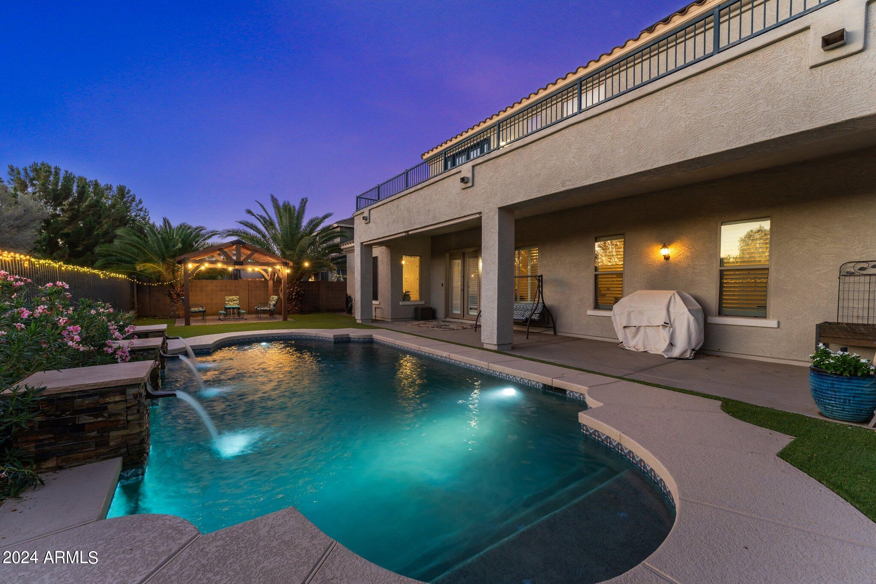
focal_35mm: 15
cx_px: 438
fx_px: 363
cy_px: 292
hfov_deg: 100.8
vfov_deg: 77.7
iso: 400
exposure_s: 1/2.5
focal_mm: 14.9
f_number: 8
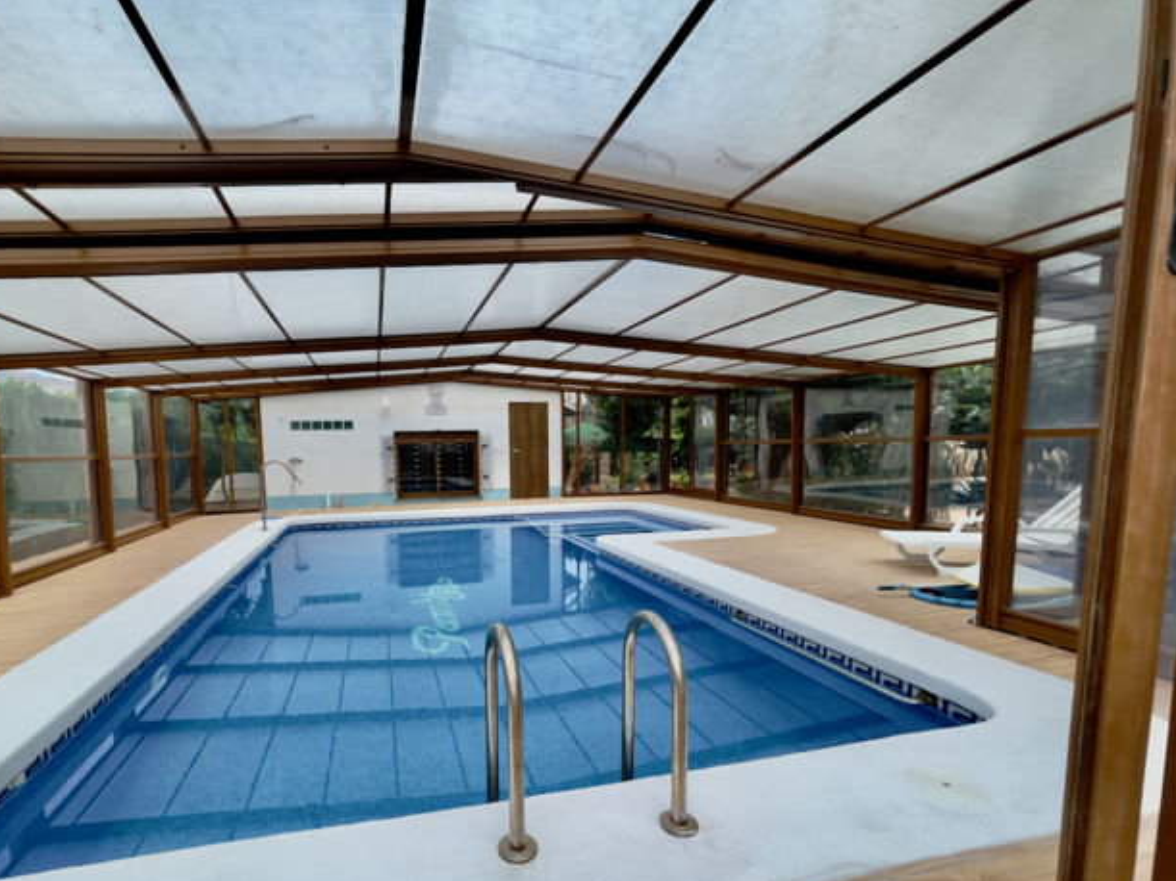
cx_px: 499
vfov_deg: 81.2
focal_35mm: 15
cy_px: 506
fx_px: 509
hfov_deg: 97.4
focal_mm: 1.54
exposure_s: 1/600
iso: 25
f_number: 2.4
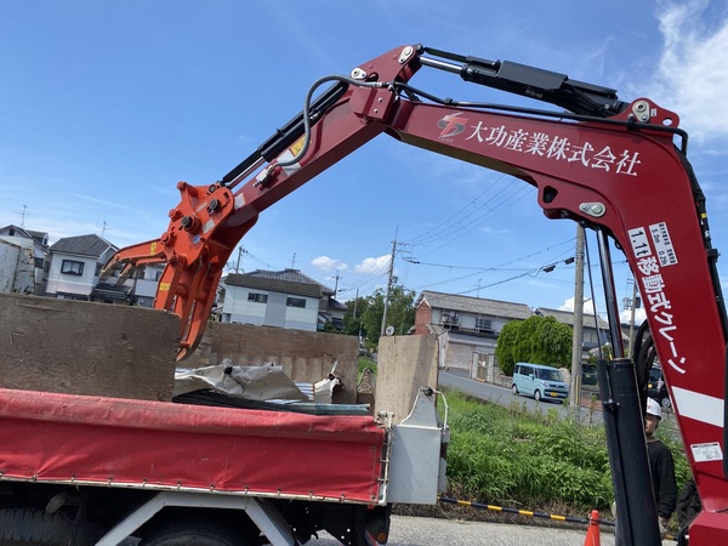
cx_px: 364
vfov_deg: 53.1
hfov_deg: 67.3
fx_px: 547
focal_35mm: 26
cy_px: 273
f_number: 1.8
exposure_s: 1/2028
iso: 32
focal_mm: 4.25
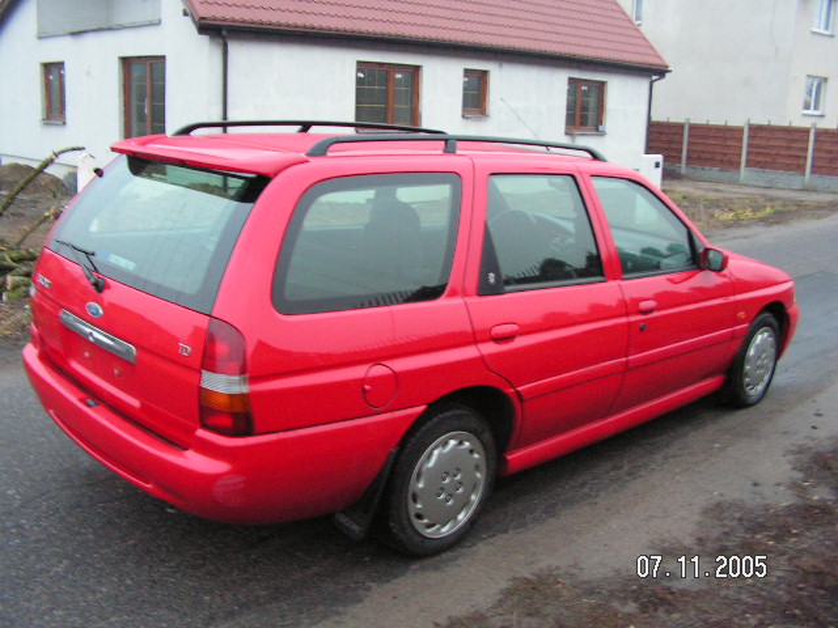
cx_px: 419
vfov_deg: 39.7
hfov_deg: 51.4
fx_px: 872
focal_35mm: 36
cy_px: 314
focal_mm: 6
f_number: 3.2
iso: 200
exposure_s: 1/15
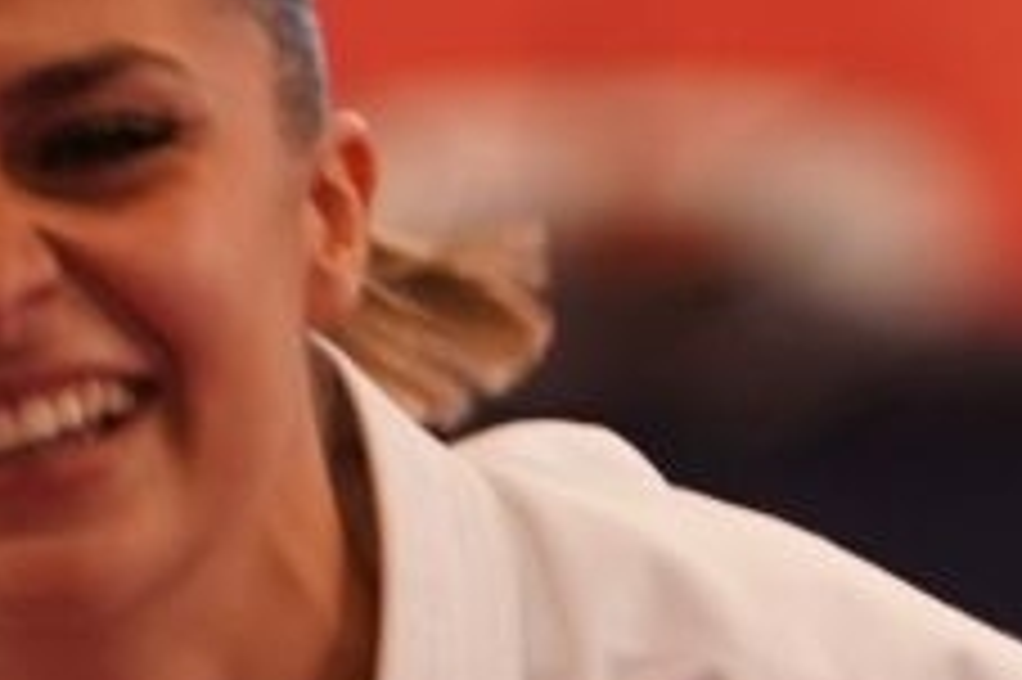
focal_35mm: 1478
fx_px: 41927
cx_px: 405
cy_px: 784
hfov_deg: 1.4
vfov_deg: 0.9
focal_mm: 186
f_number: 2.8
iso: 800
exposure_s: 1/500
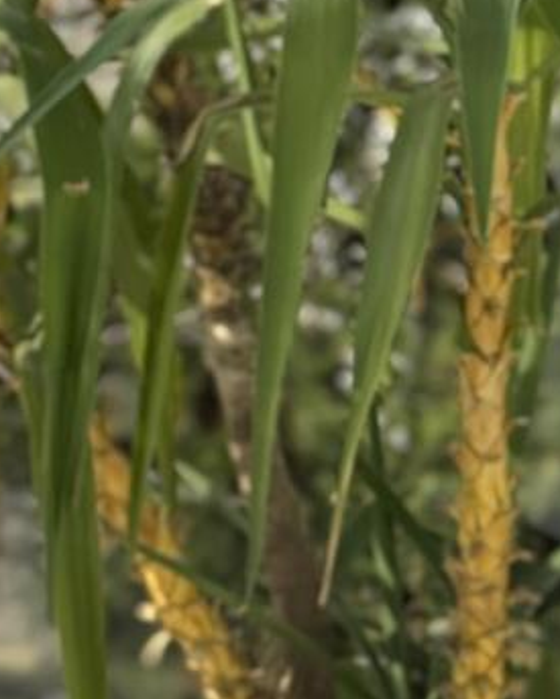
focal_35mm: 182
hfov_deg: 8.3
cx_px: -383
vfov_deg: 10.3
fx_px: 3766
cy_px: -254
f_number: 1.78
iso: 64
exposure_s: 1/1353
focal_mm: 6.76
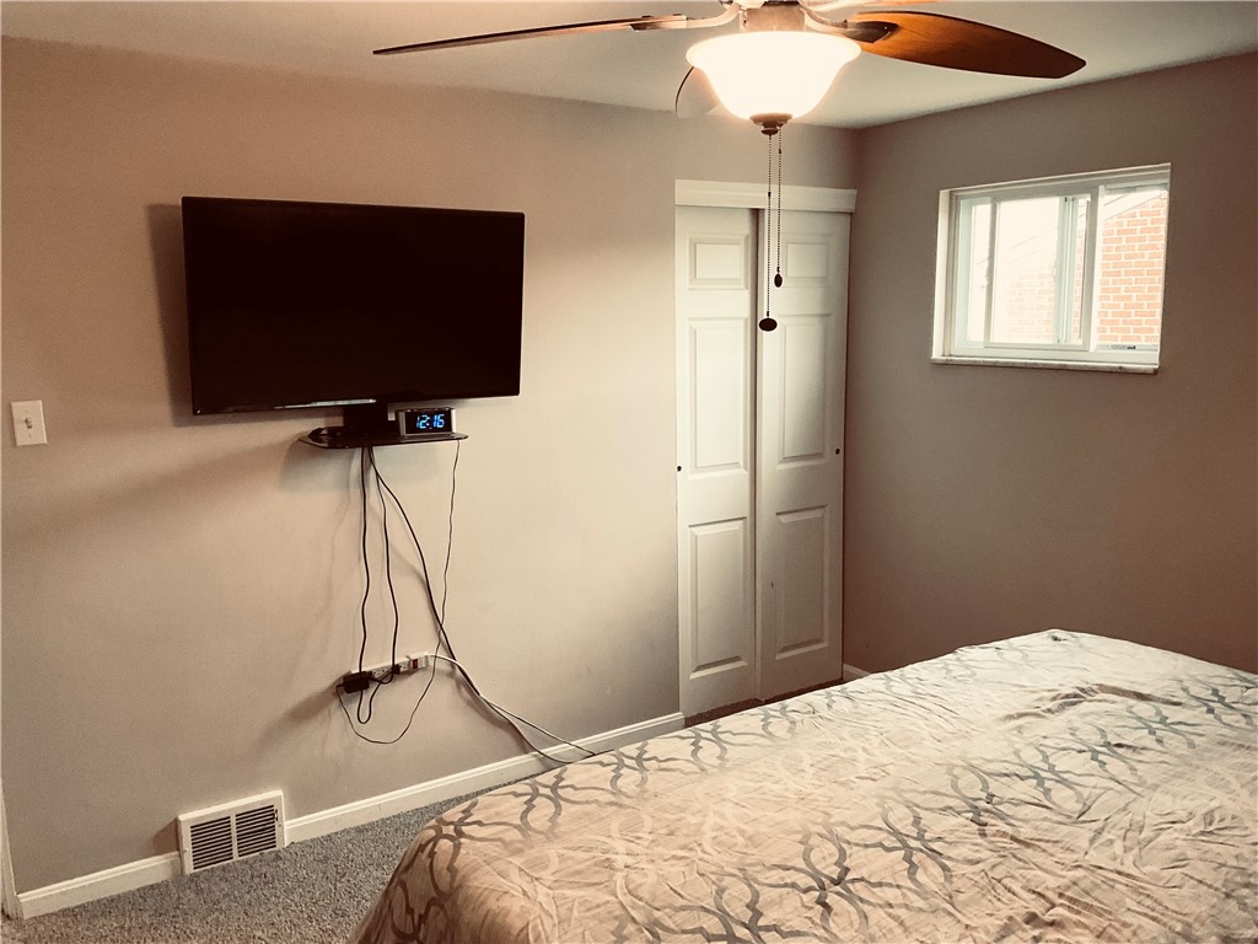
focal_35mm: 29
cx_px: 629
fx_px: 1054
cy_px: 472
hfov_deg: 61.7
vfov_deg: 48.2
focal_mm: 3
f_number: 1.8
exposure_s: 1/60
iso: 125
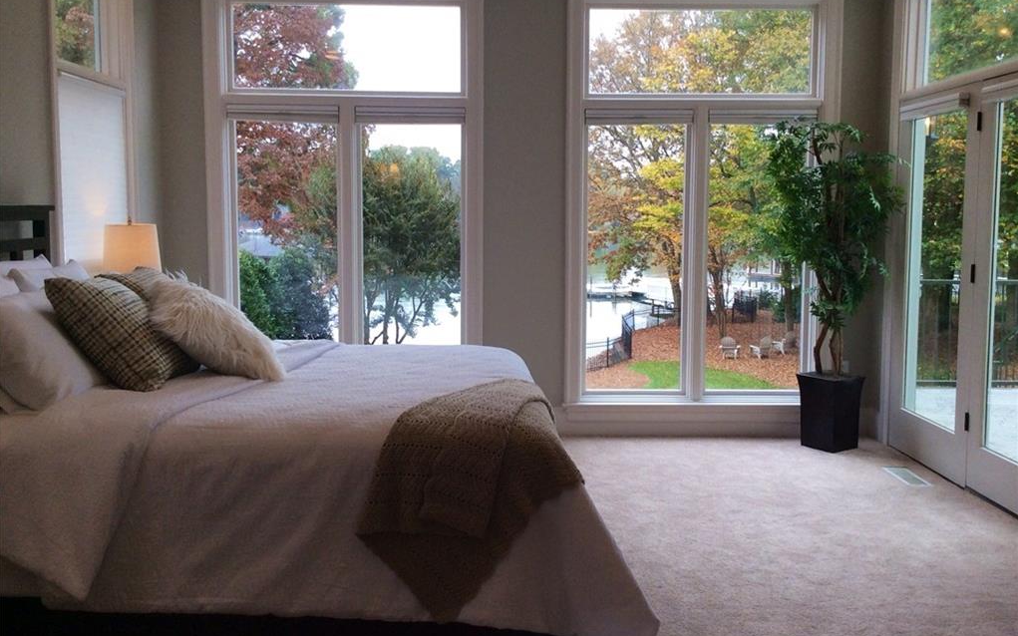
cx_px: 509
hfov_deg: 55.3
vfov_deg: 36.2
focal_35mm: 35
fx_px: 971
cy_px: 288
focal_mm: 3.3
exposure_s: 1/120
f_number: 2.4
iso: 50
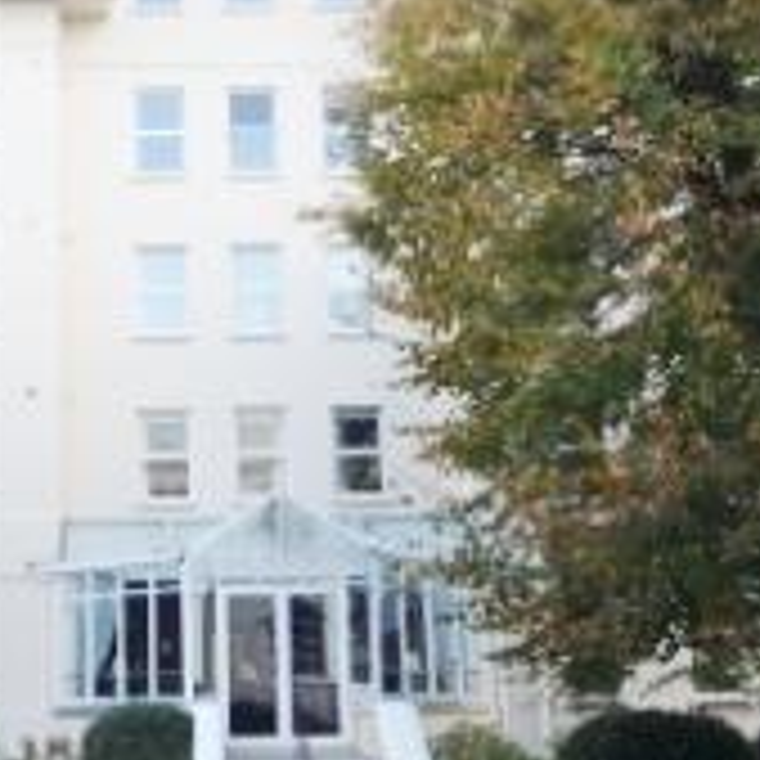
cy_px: 382
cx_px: 184
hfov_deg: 27.7
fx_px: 1515
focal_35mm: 61
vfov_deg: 28.2
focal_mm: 4.5
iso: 100
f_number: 2.8
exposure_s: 1/160
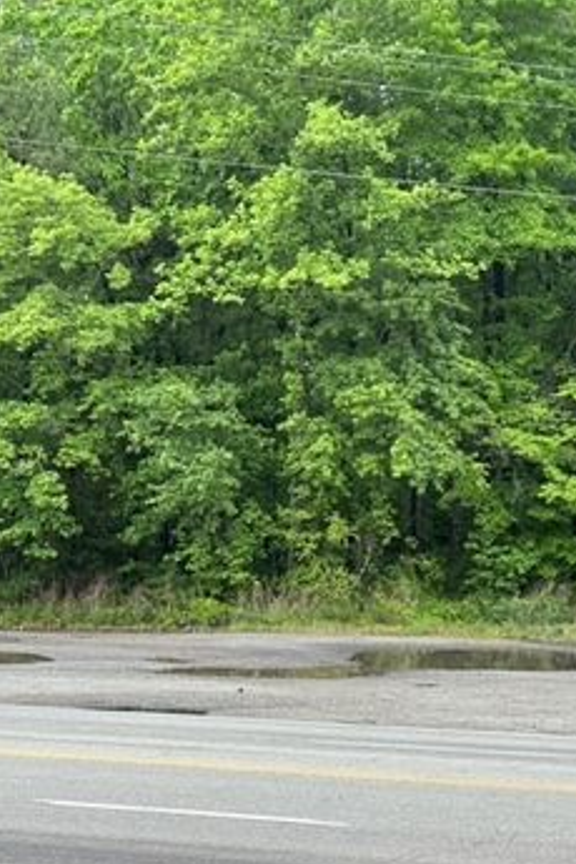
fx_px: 2784
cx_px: 401
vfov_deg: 17.6
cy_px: 467
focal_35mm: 116
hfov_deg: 11.8
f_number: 2.8
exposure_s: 1/99
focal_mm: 9
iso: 80
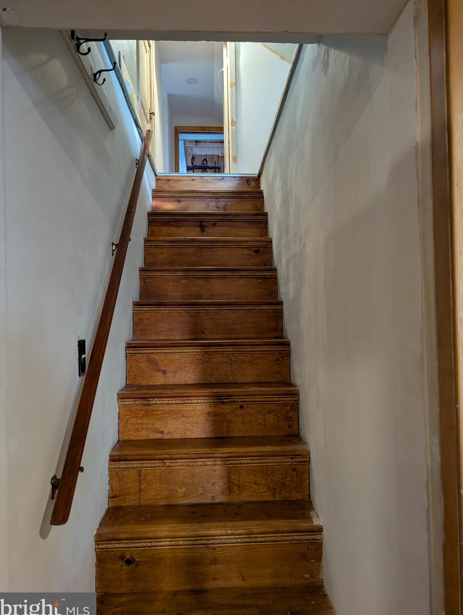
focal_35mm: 25
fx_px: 445
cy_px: 306
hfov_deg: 55.0
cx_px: 233
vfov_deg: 69.3
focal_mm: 6.9
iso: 156
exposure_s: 1/120
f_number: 1.68
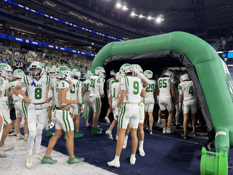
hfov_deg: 71.6
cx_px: 116
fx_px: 162
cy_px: 88
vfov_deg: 56.8
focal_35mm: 24
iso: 64
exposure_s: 1/144
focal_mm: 6.76
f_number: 1.78
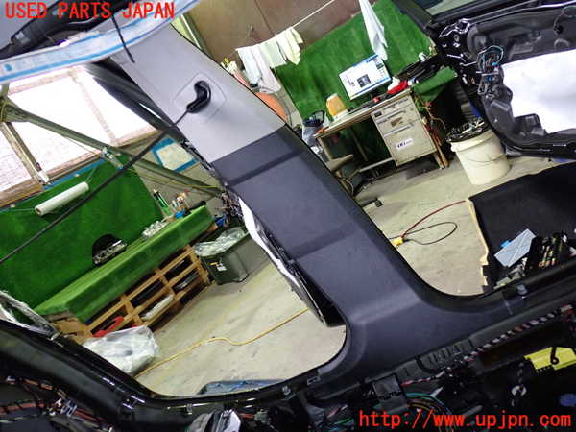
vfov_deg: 46.8
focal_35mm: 30
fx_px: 499
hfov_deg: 60.0
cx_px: 288
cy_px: 216
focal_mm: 5.4
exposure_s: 1/30
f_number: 2.3
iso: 320
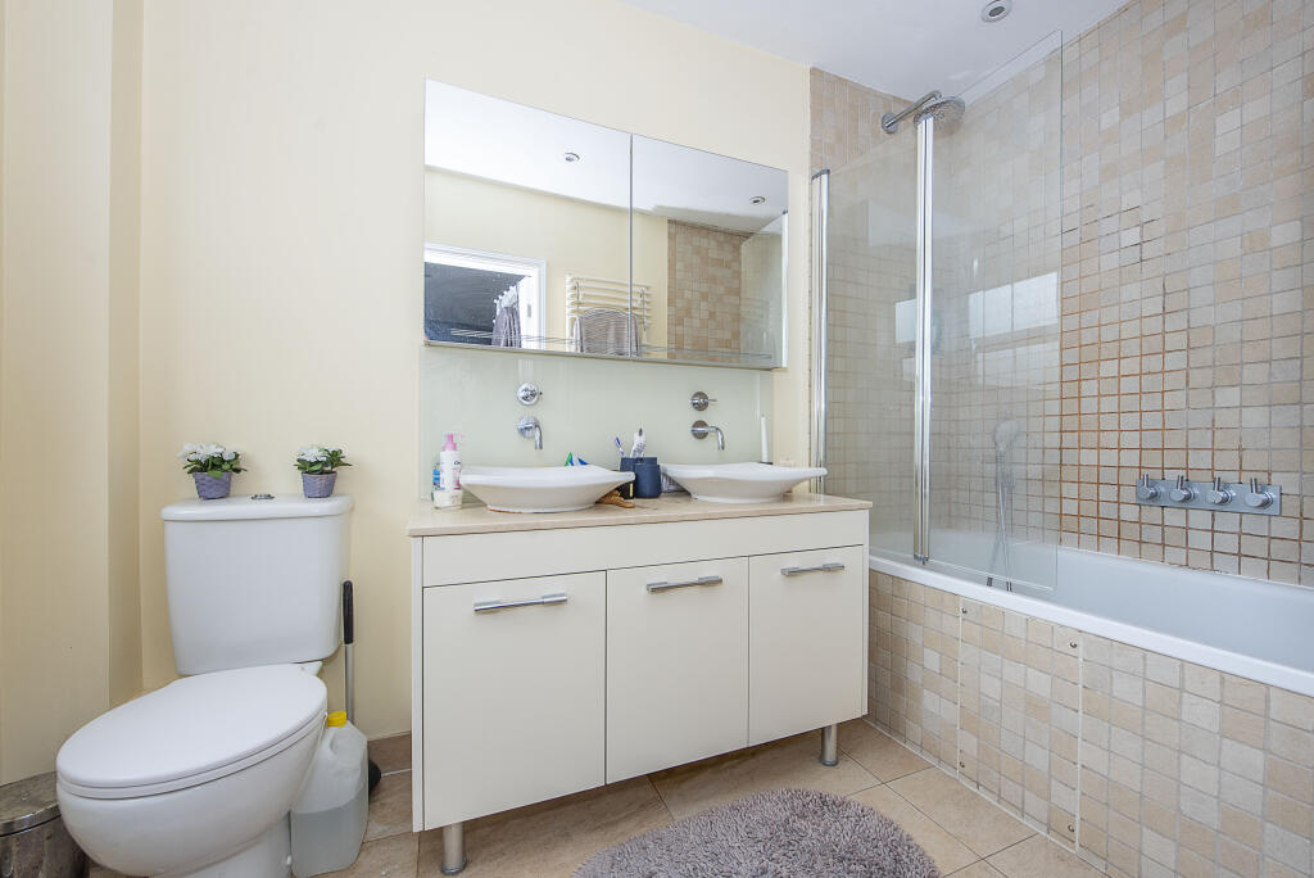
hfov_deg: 104.2
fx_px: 511
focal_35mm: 14
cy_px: 439
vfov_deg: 81.3
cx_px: 657
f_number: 8
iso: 400
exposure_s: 1/60
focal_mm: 14
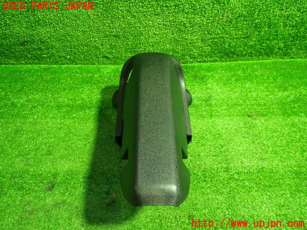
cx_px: 154
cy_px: 115
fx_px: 222
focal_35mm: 25
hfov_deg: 69.4
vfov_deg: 54.9
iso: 500
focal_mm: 4.5
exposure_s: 1/30
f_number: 2
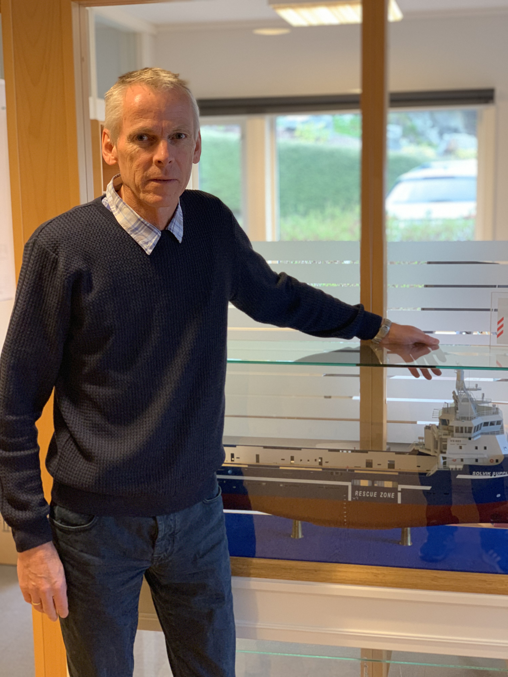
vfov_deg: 36.8
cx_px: 254
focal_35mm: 52
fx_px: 1017
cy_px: 338
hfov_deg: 28.0
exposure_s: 1/50
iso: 200
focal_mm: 6
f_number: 2.4
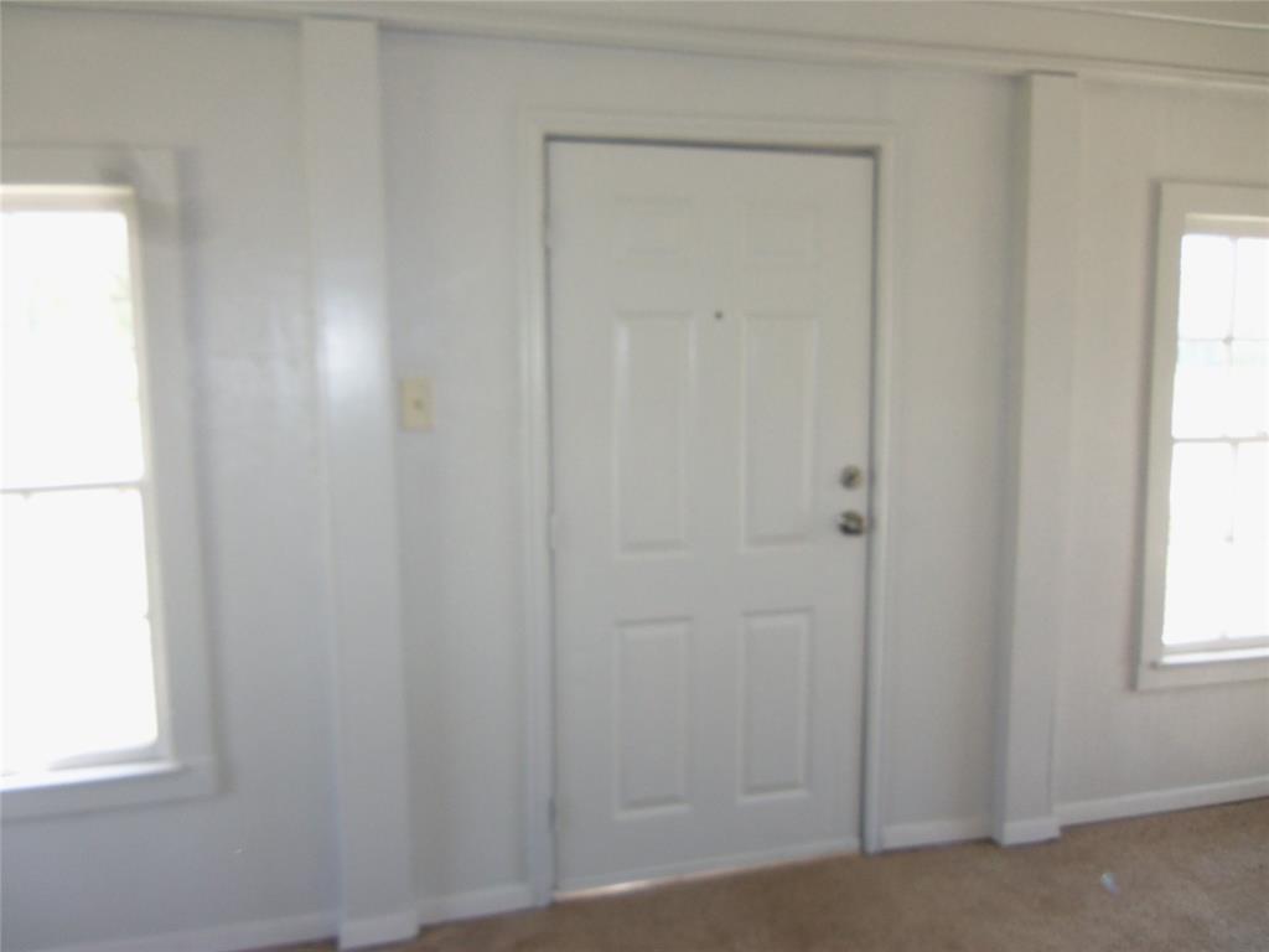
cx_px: 634
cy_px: 476
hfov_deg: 63.4
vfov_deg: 49.7
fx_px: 1026
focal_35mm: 28
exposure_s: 1/30
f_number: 3.9
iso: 100
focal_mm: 5.1
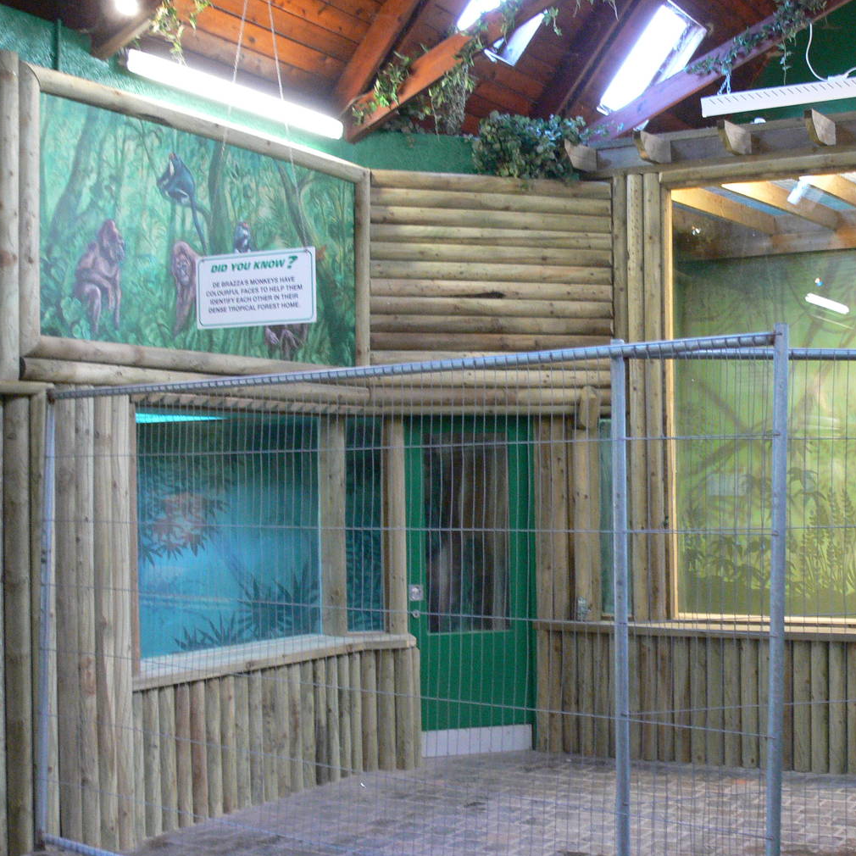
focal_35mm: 49
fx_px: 1371
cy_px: 440
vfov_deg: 34.7
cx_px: 664
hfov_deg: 33.8
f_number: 2.8
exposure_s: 1/13
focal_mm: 7.4
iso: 200
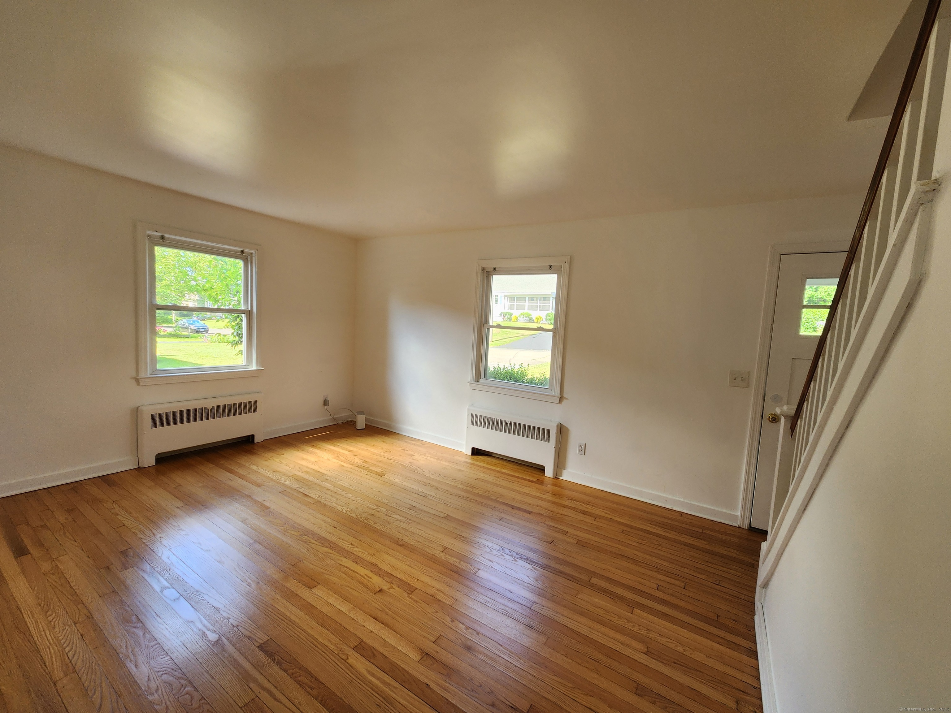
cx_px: 476
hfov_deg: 106.2
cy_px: 356
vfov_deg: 89.9
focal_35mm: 13
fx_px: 357
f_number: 2.2
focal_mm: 2.2
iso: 100
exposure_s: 1/60
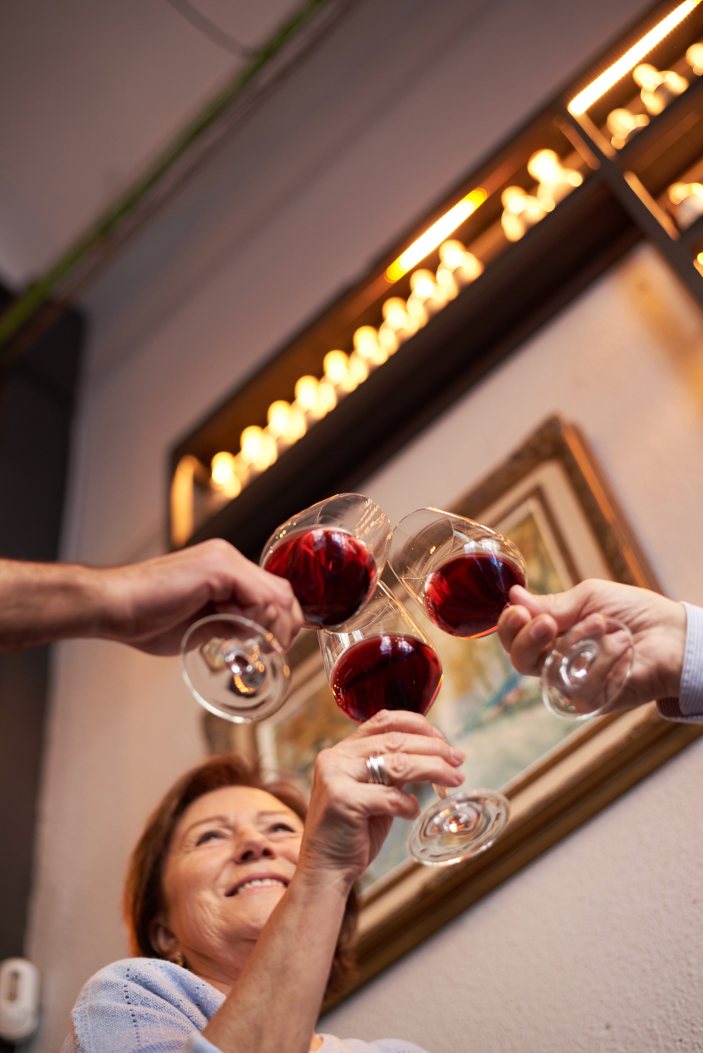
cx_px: 352
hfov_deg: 27.0
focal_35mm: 50
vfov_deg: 39.6
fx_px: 1463
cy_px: 526
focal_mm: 50
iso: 200
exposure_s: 1/160
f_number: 2.2
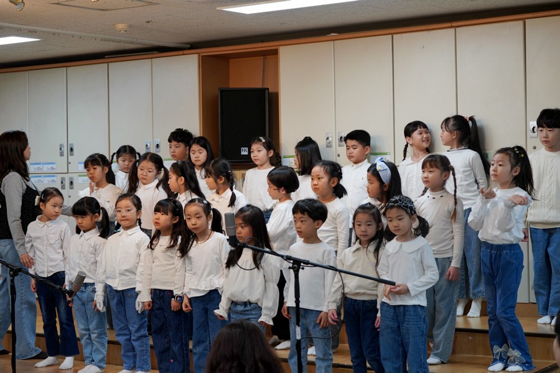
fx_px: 1089
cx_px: 280
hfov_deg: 28.8
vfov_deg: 19.5
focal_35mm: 70
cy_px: 186
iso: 1000
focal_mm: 70
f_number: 4
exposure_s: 1/160
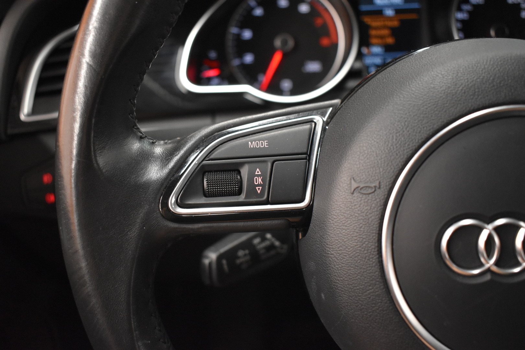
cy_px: 175
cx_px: 262
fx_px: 525
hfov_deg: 53.1
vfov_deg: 36.9
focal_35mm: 36
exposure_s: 1/80
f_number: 3.8
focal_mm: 24
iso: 3200
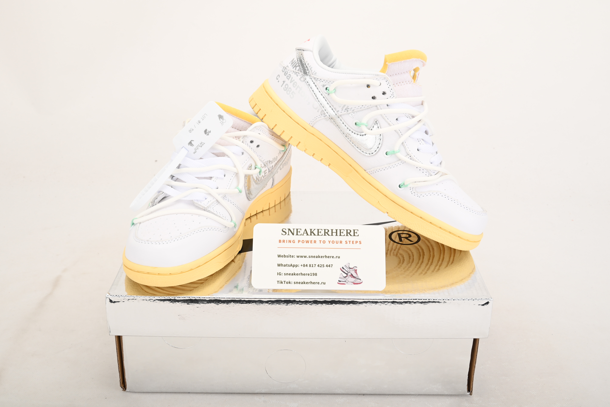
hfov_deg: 49.5
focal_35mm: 39
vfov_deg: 34.2
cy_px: 214
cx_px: 307
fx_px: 661
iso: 100
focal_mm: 37
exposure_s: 1/200
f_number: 13
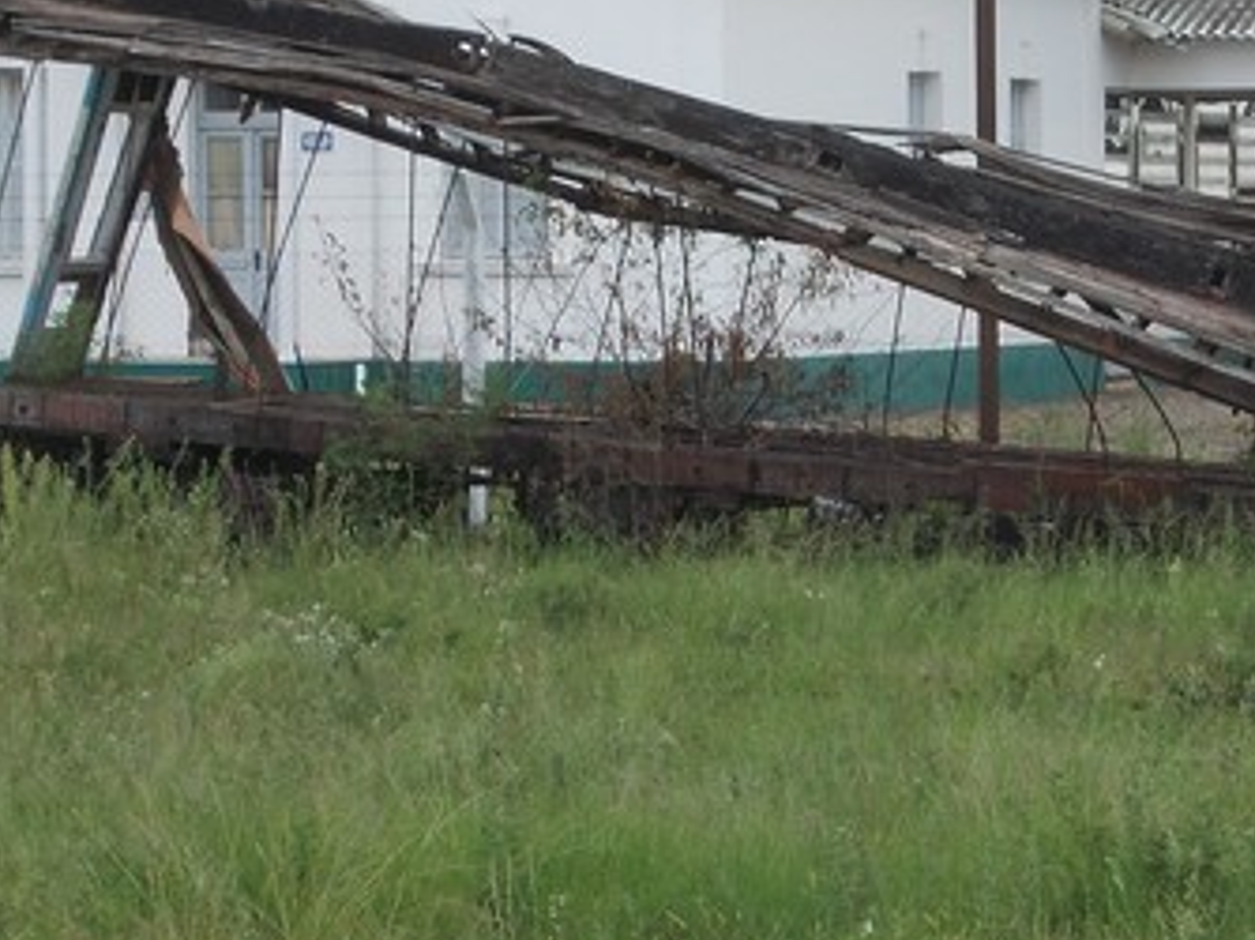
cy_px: 447
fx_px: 6811
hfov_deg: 10.5
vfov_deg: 7.9
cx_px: 860
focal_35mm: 188
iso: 80
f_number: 4.8
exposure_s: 1/80
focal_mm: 11.6
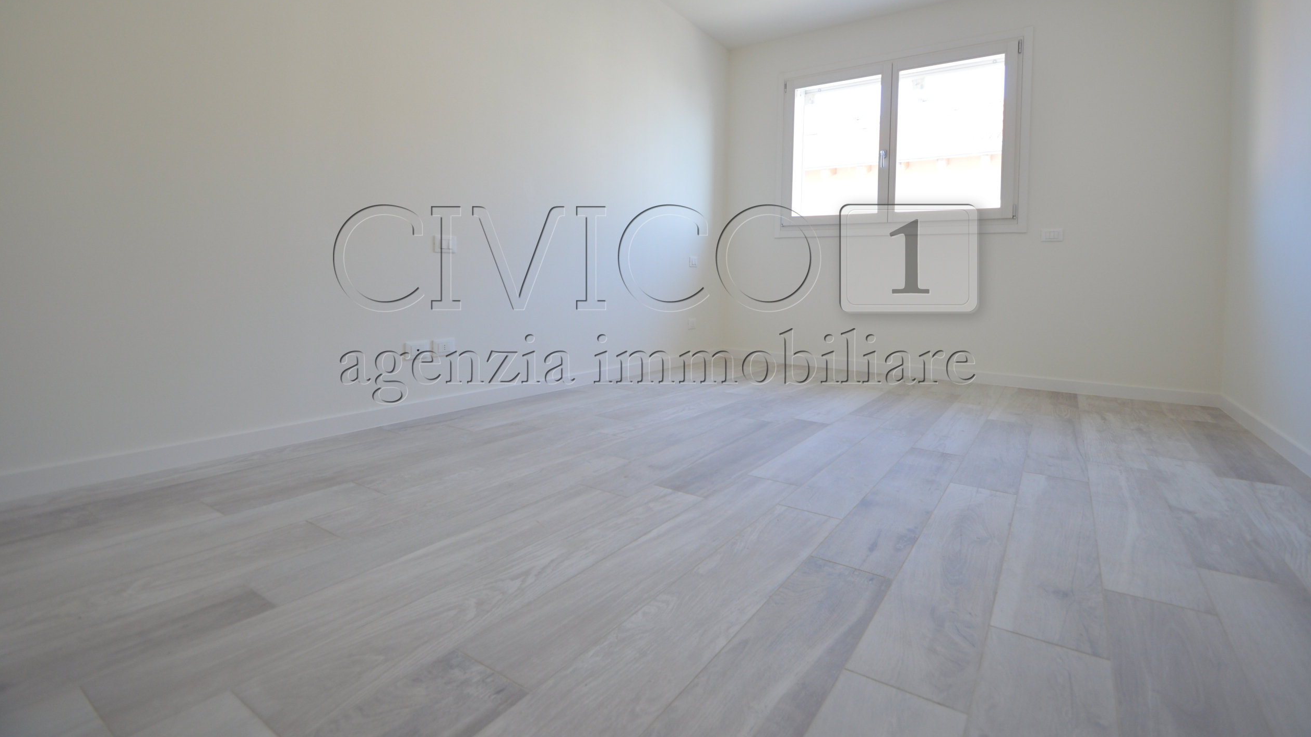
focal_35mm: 16
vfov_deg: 66.5
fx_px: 556
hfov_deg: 99.4
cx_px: 667
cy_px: 296
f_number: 5
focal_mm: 10
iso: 400
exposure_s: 1/100
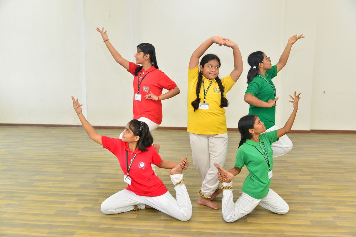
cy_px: 118
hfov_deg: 54.4
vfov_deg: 37.9
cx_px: 178
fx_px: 346
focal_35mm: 35
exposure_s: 1/100
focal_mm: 35
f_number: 5
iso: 1000
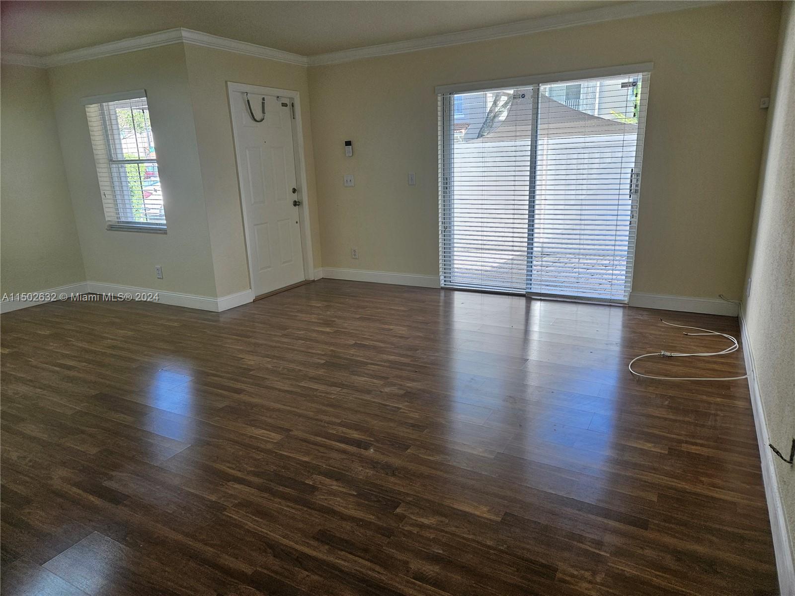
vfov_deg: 58.9
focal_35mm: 23
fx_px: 528
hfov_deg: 73.9
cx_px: 398
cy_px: 298
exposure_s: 1/180
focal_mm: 5.4
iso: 80
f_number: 1.8
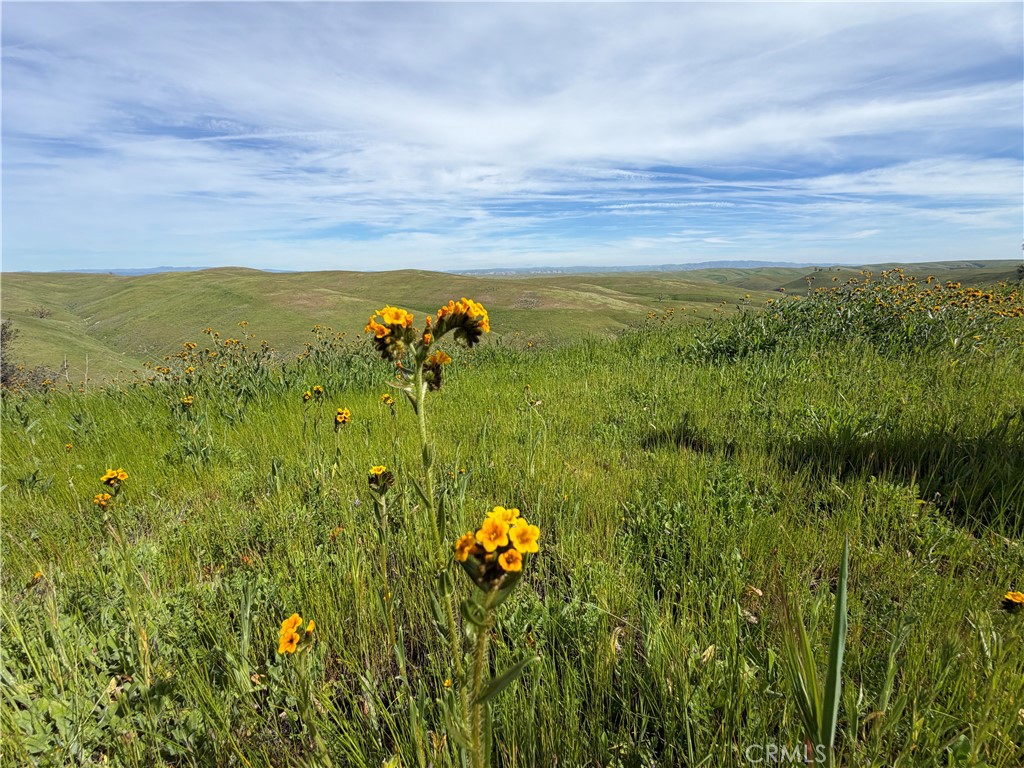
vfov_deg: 85.7
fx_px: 414
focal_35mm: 14
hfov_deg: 102.1
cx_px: 512
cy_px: 384
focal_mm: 2.22
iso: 20
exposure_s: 1/1017
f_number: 2.2
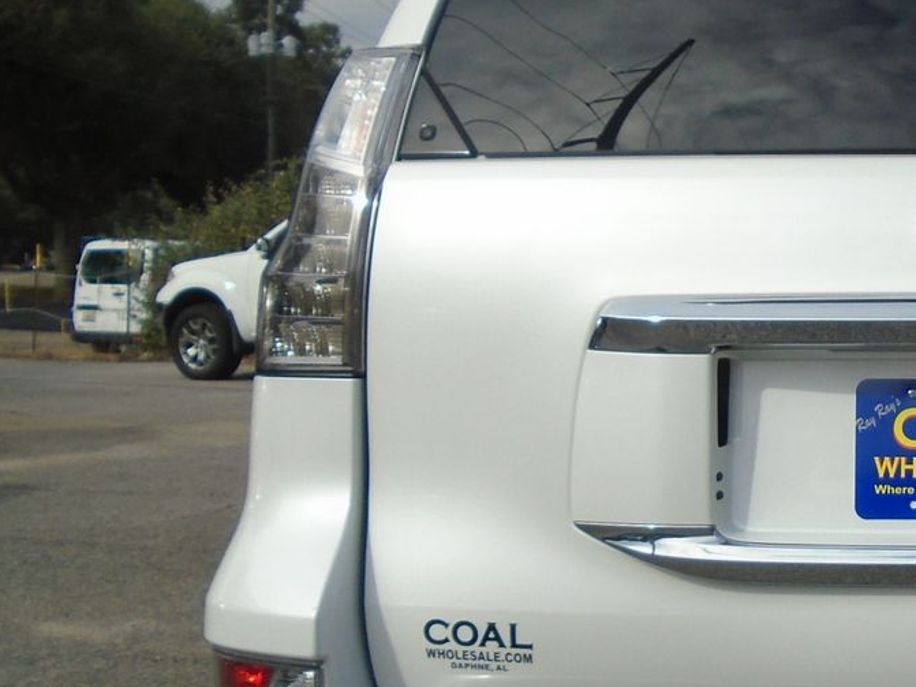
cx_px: 979
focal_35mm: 62
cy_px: 355
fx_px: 1640
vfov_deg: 23.6
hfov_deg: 28.6
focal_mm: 4.6
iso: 100
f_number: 8
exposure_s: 1/320
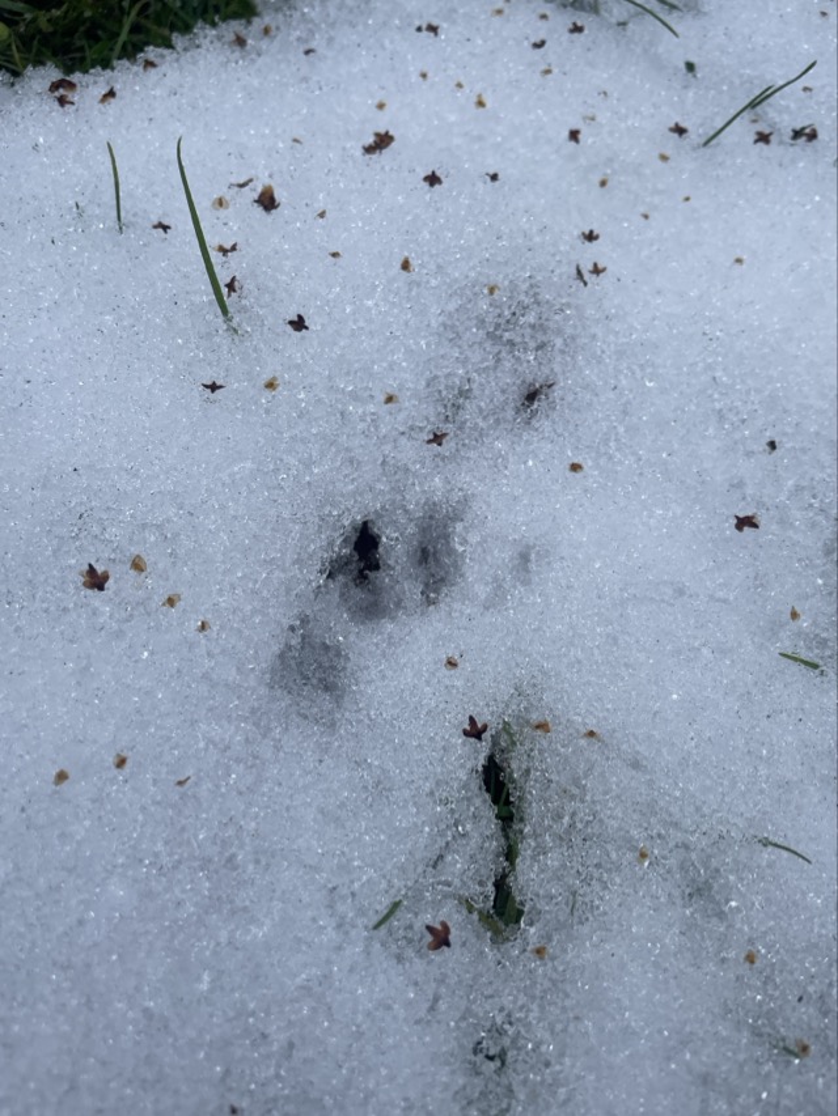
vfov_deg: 67.3
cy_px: 558
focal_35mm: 26
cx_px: 419
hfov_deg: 53.1
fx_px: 839
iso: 32
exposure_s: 1/651
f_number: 1.6
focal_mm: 4.2
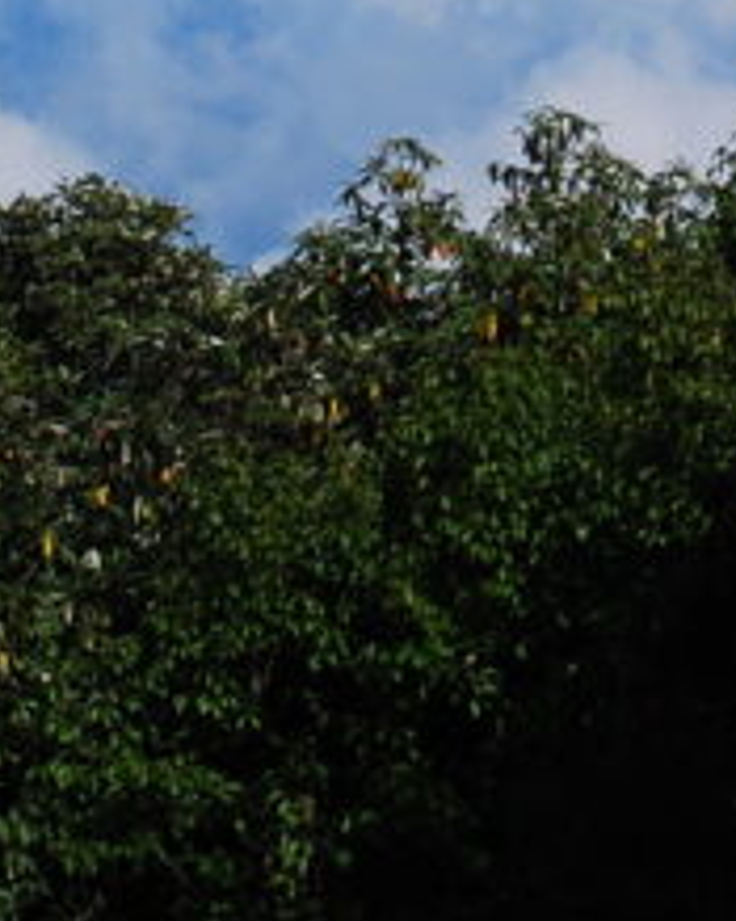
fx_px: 8256
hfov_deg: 5.1
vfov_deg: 6.3
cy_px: -414
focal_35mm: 303
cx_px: -210
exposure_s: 1/320
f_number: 9
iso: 100
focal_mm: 46
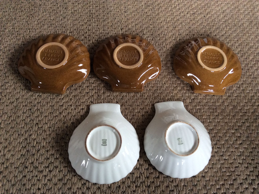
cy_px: 97
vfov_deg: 44.1
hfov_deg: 56.9
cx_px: 130
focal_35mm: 32
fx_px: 239
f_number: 2.4
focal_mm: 3.3
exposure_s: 1/25
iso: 125
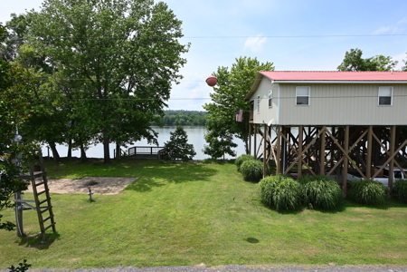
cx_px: 204
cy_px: 136
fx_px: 237
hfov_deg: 81.2
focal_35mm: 21
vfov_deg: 59.5
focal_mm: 14
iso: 100
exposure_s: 1/400
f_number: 7.1
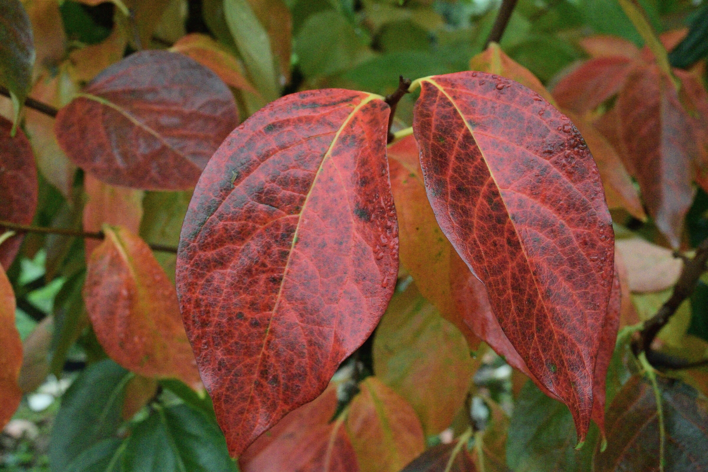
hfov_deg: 45.0
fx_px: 855
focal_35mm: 44
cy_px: 236
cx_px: 354
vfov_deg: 30.8
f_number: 8
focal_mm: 29
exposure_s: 1/400
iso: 5000
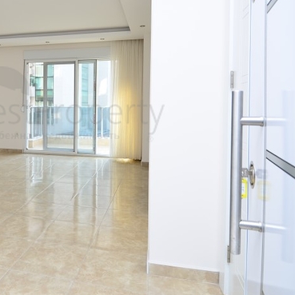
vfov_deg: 53.2
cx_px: 68
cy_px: 105
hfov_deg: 51.4
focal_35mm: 30
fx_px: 289
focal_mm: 12
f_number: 4
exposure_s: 1/60
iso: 100
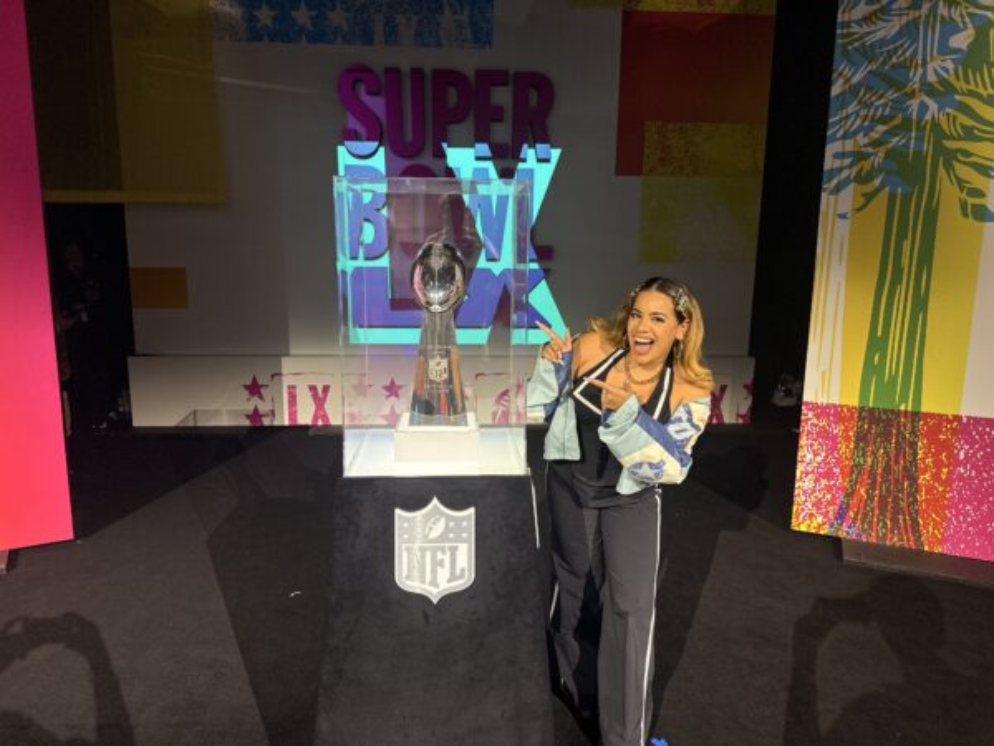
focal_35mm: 24
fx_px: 689
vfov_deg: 56.8
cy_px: 373
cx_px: 497
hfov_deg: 71.6
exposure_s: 1/115
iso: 200
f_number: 1.78
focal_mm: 6.76
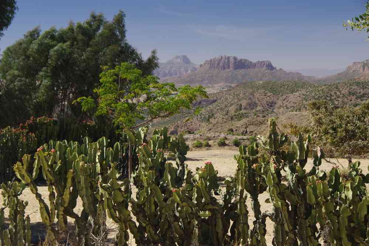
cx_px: 184
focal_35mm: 87
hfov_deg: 23.4
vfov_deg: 15.7
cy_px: 123
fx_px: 892
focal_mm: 57.5
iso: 200
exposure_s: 1/100
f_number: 10
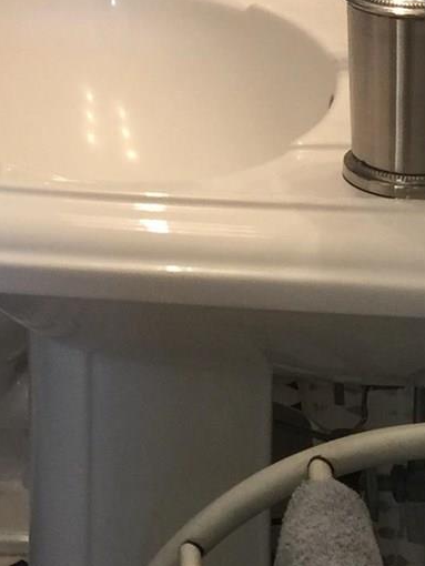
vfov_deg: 13.8
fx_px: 2143
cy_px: -380
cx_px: -215
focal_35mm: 131
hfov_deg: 10.9
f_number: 2.2
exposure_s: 1/15
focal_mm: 4.15
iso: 40
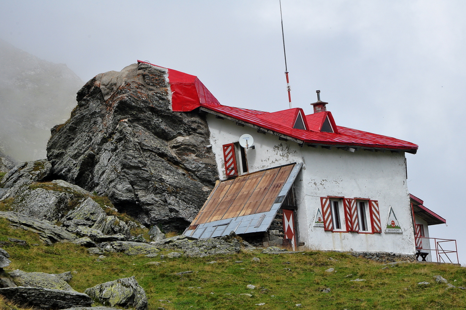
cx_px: 233
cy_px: 155
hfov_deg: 15.2
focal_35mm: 135
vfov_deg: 10.1
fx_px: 1745
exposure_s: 1/200
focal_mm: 90
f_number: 18
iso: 400
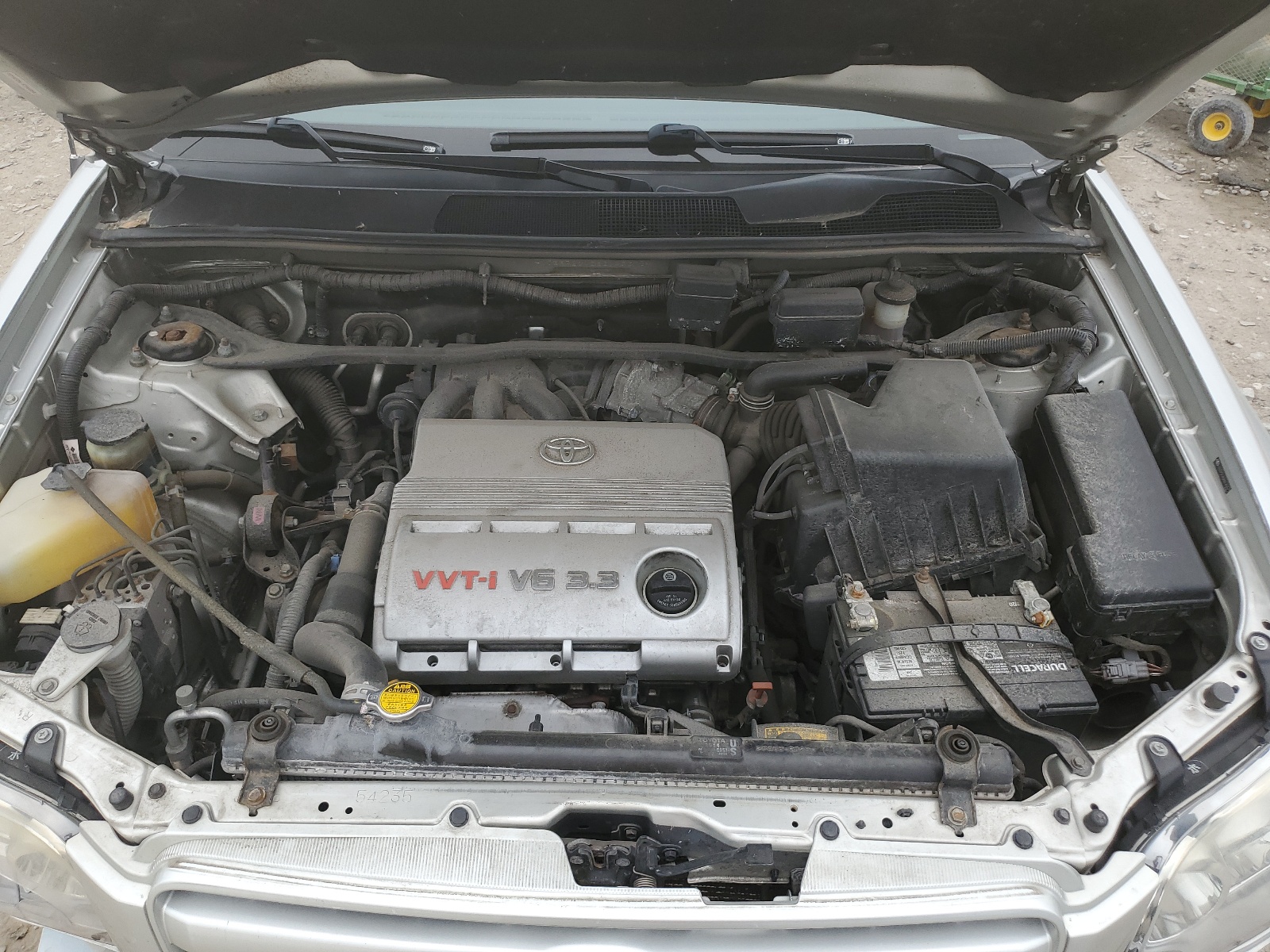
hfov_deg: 67.3
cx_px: 635
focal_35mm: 26
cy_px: 476
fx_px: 954
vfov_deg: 53.1
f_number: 1.5
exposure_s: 1/370
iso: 50
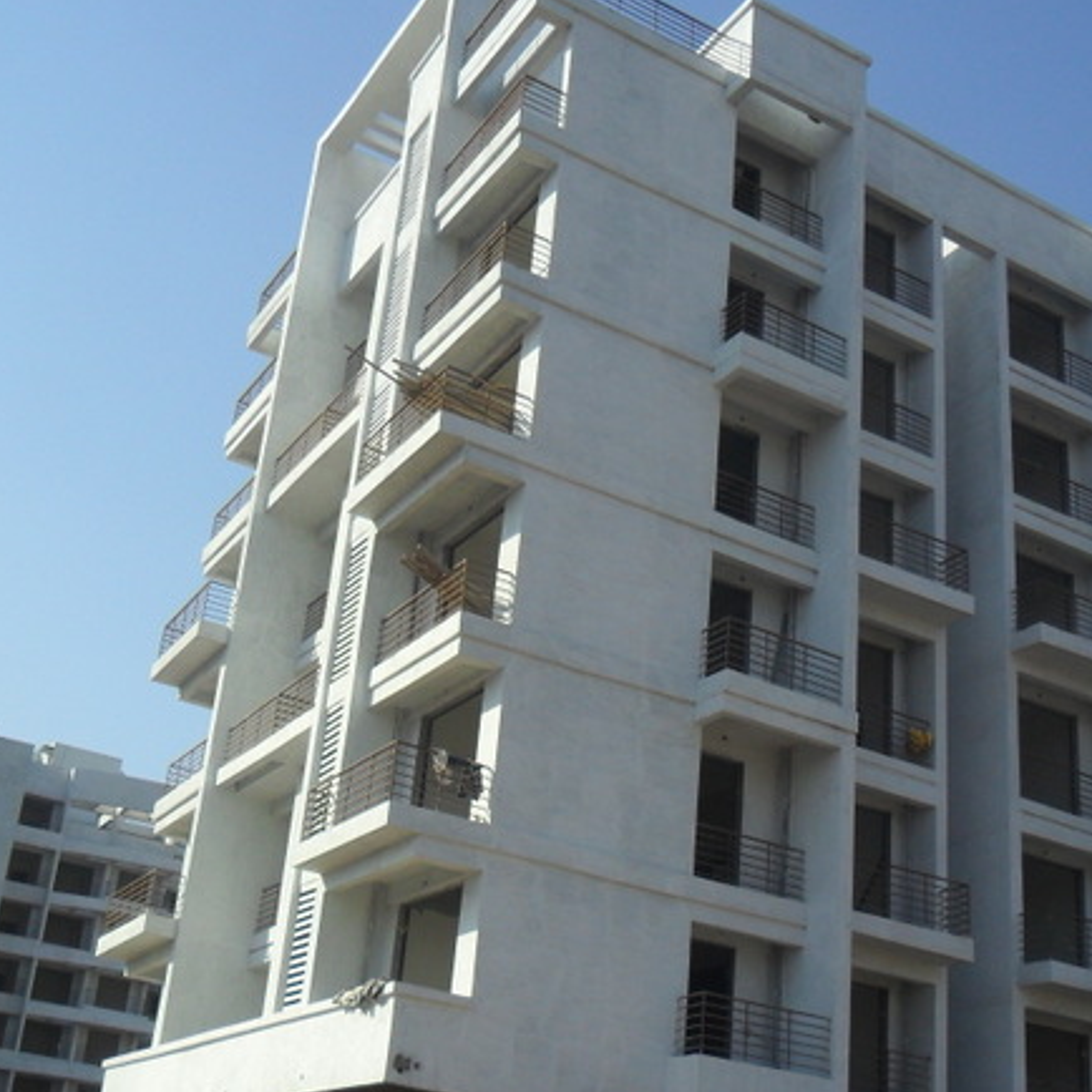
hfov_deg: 38.3
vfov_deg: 38.2
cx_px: 508
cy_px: 664
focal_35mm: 44
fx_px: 1570
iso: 100
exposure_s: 1/180
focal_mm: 4.9
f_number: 8.9
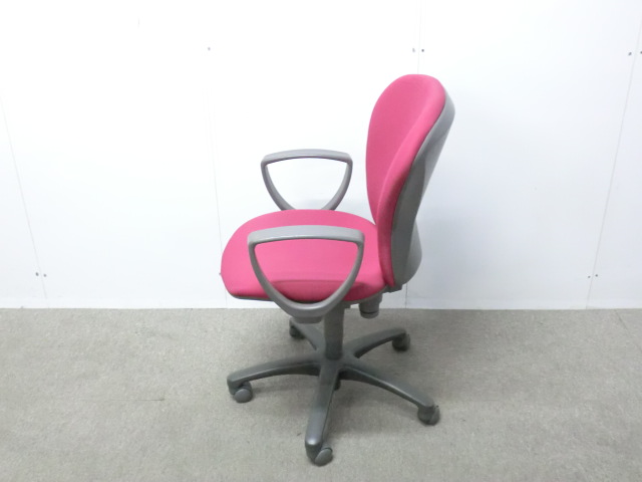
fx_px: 705
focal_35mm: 38
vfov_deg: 37.7
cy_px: 241
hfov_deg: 49.0
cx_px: 321
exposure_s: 1/25
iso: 800
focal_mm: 6.9
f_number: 3.9
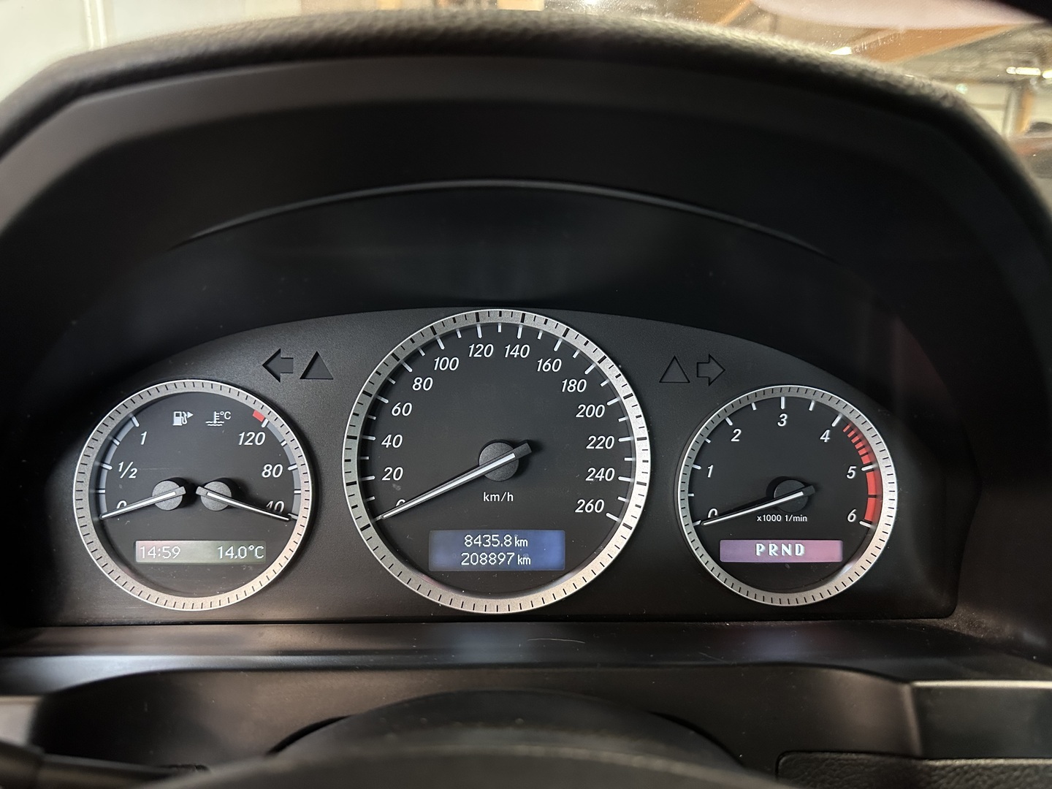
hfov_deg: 71.6
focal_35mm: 24
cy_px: 394
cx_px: 526
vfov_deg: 56.8
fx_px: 729
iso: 640
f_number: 1.78
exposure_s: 1/59
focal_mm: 6.86
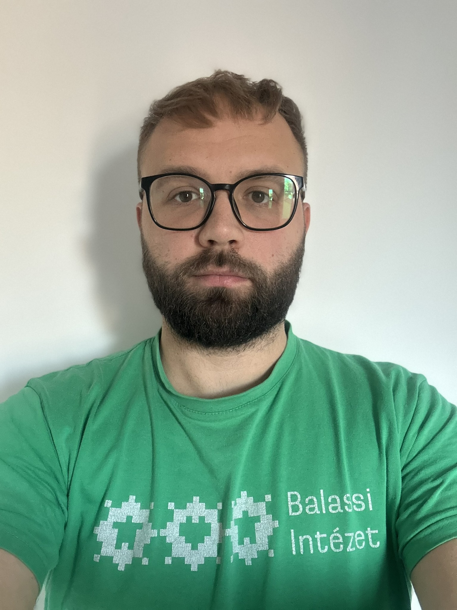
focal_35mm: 30
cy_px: 305
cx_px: 228
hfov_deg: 46.8
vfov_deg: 60.0
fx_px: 528
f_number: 1.9
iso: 320
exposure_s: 1/40
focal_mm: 2.69
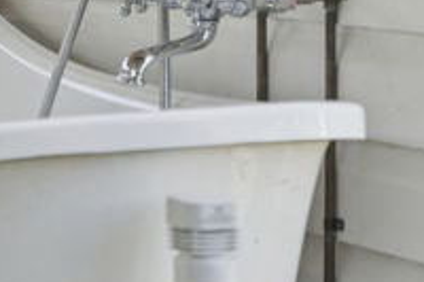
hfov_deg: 10.7
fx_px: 2165
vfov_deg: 7.4
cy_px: -90
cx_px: -244
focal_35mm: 184
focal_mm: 46
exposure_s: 1/2000
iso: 800
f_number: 2.8
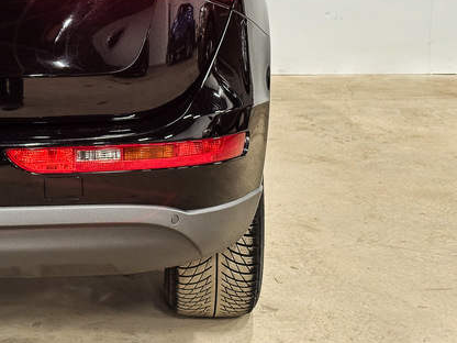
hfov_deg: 25.6
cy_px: 77
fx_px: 990
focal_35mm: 75
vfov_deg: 19.5
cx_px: 102
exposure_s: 1/35
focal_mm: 6.86
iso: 250
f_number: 1.8
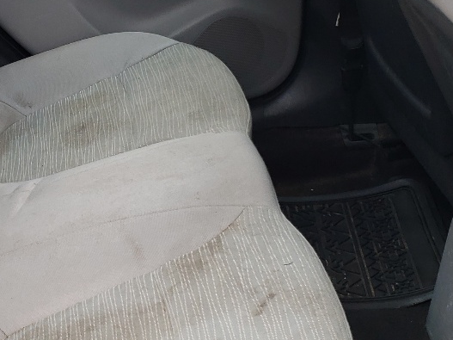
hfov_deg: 24.4
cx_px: 103
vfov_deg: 18.6
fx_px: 1034
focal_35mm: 79
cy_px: 139
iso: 50
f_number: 1.5
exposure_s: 1/385
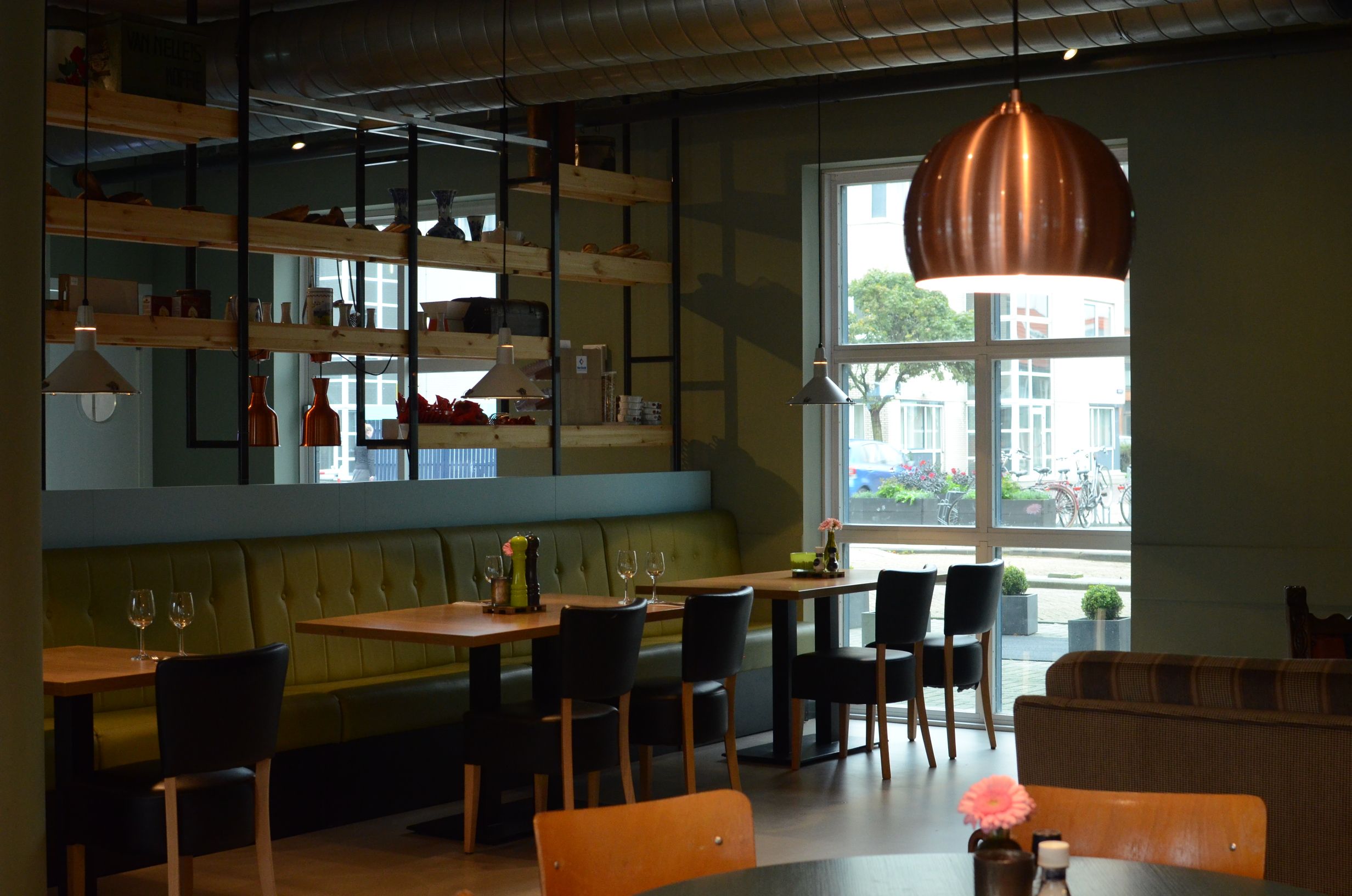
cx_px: 676
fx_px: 1968
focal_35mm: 52
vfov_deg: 25.6
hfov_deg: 37.9
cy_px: 448
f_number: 5.6
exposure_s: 1/50
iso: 1600
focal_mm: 35
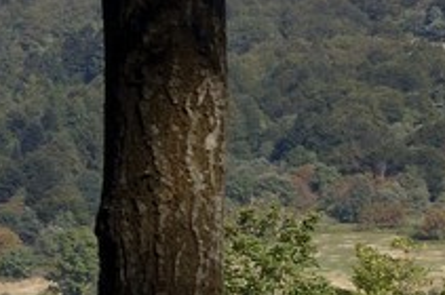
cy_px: 375
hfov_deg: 7.0
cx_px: 1440
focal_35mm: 258
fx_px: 3184
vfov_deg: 5.3
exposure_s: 1/320
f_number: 10
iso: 200
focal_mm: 34
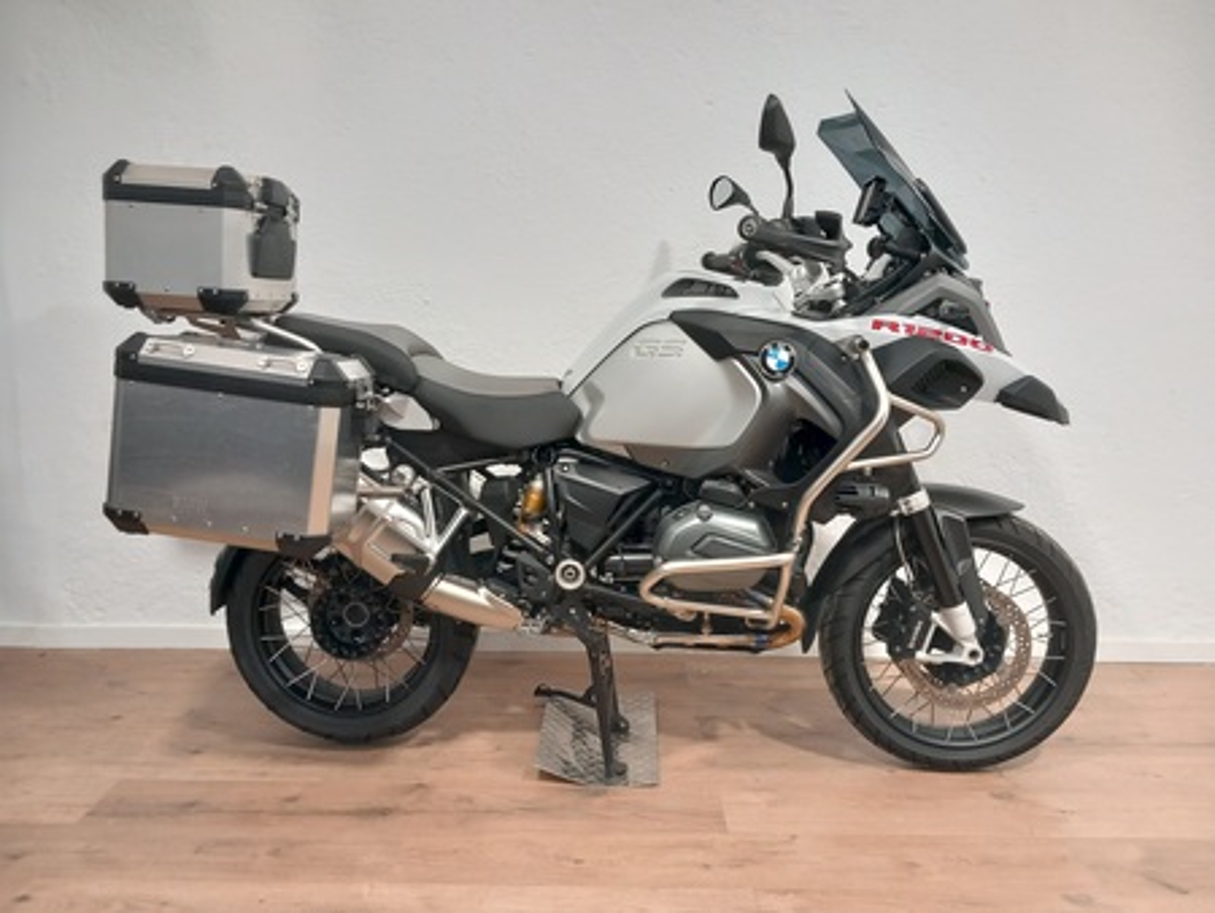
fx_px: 948
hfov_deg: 65.3
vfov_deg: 51.4
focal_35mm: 27
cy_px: 456
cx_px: 608
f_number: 1.8
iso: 160
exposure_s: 1/33
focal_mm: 4
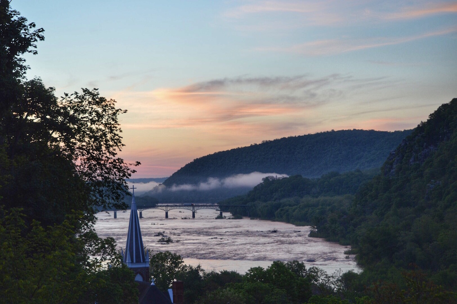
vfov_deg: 16.5
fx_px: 1046
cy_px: 152
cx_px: 228
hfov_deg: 24.6
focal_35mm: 82
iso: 400
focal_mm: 55
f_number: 4.5
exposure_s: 1/80
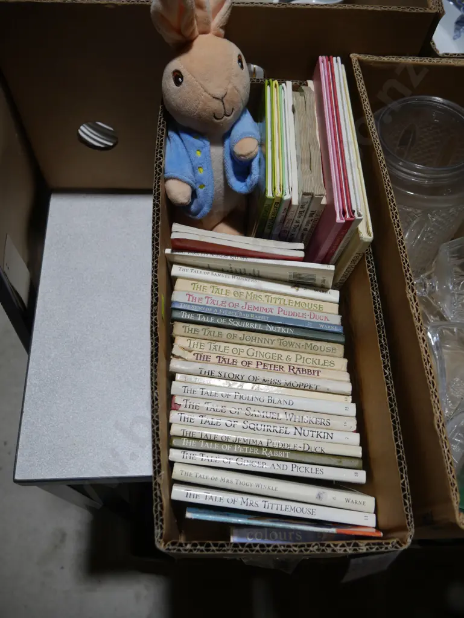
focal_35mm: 28
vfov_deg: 63.4
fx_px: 500
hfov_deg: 49.8
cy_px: 309
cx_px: 232
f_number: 4
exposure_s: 1/160
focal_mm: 14
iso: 200
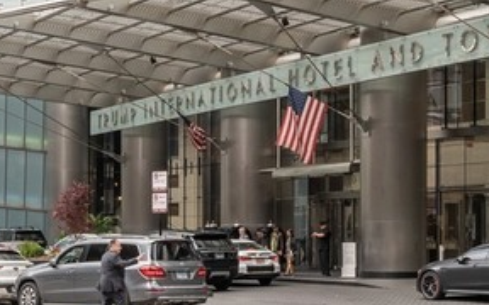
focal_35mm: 86
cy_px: 195
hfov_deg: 24.0
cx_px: 168
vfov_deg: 15.2
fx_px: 1146
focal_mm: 25.5
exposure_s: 1/60
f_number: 9.5
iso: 200
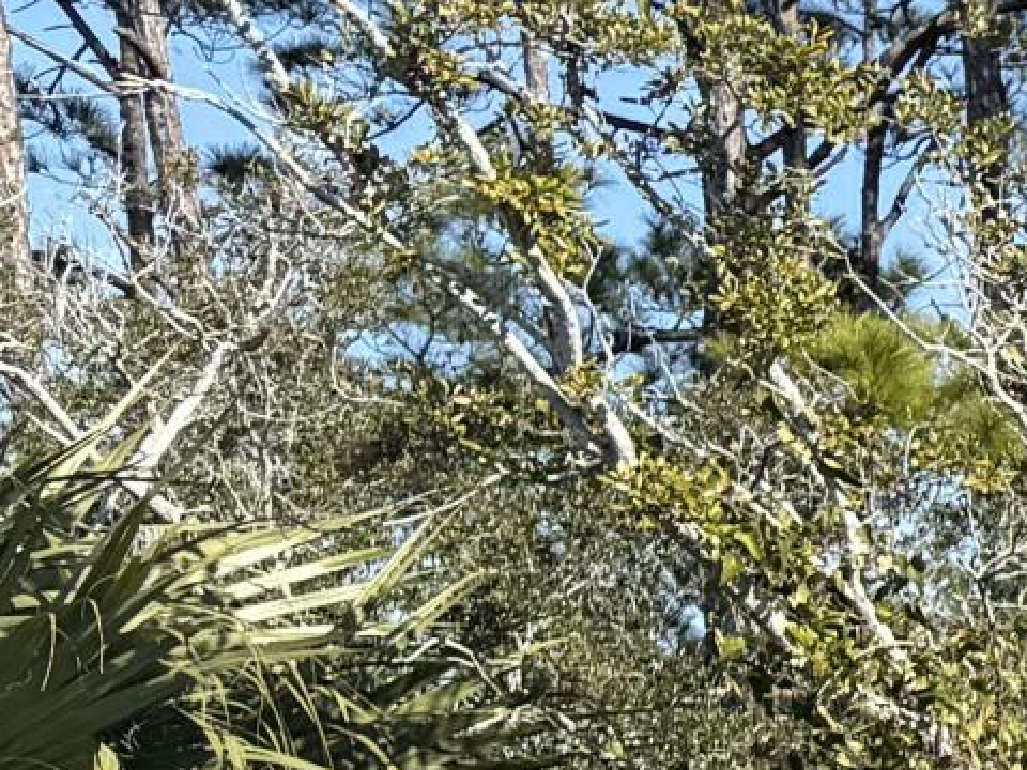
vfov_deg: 9.7
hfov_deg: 10.2
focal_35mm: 150
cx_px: 2953
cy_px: 1061
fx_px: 4450
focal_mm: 6.76
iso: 80
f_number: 1.78
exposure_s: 1/2703
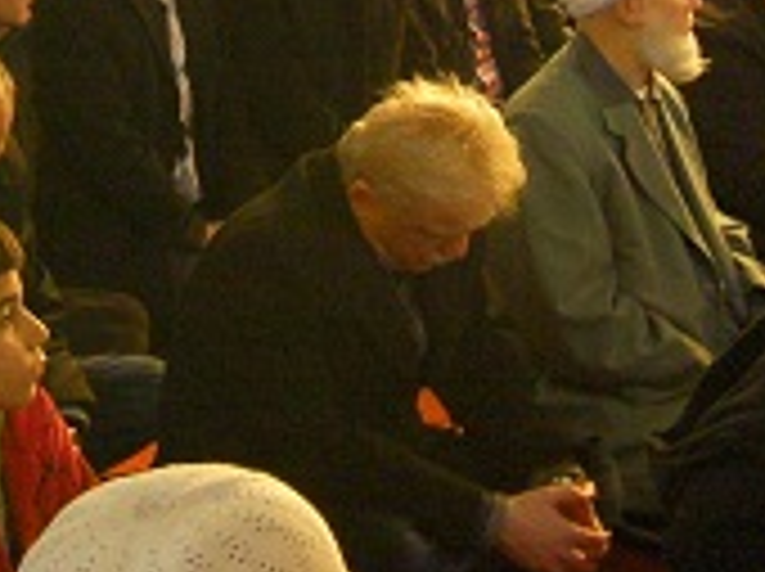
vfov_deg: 12.7
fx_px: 2472
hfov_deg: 17.5
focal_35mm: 112
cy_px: -214
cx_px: 216
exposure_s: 1/4.6
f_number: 3.5
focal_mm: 6.8
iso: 400
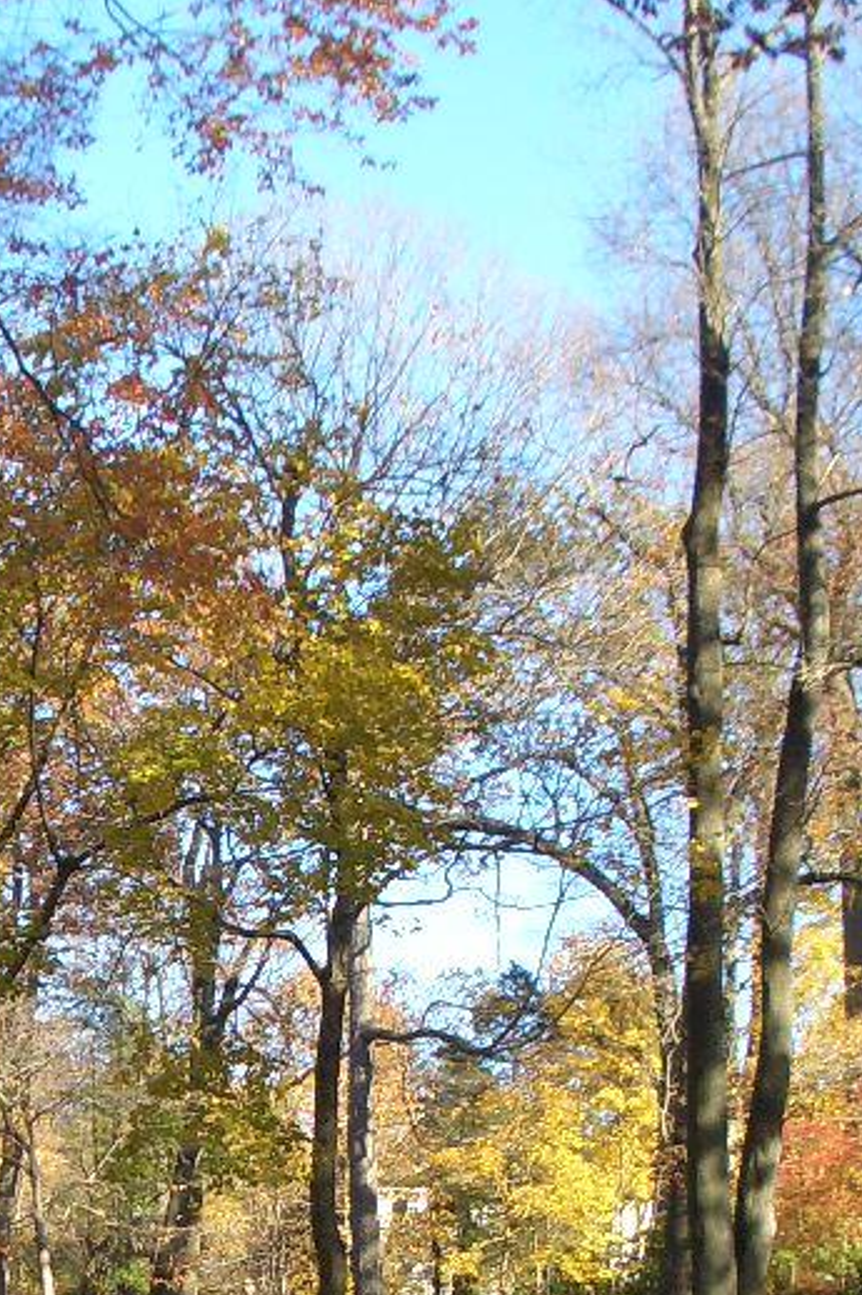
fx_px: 3234
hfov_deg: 14.9
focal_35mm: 90
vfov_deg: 22.4
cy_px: 995
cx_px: -32
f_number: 4.3
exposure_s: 1/125
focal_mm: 5.8
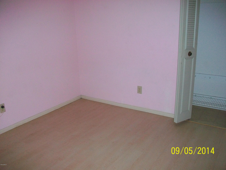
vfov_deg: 44.2
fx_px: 209
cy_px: 85
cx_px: 113
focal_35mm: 32
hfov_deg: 56.8
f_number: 2.8
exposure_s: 1/60
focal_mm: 5.7
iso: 160
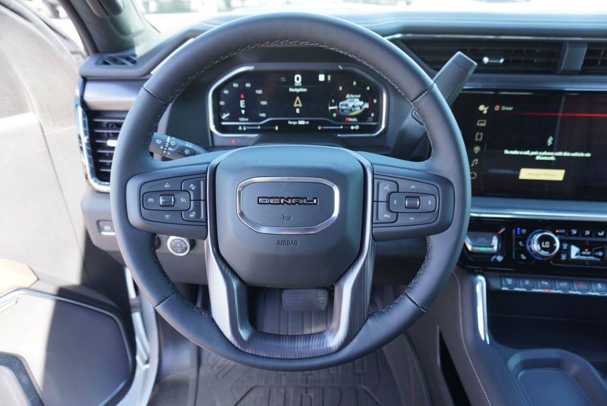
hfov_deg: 73.7
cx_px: 304
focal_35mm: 24
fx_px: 405
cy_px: 203
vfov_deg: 53.2
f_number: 4
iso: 200
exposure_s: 1/60
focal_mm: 16
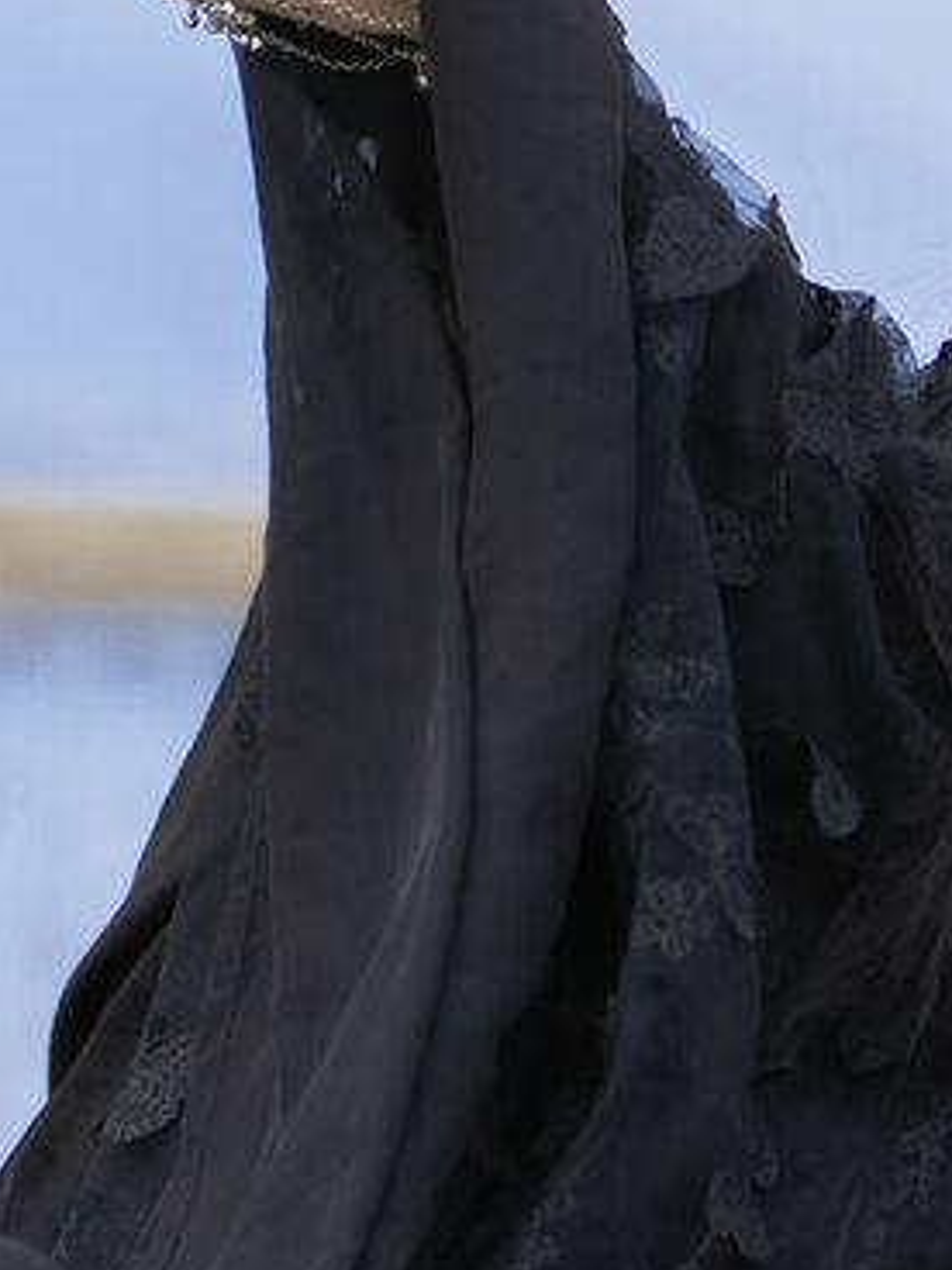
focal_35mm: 288
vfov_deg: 6.9
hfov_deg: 5.2
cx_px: 483
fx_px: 10561
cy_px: 85
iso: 125
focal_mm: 70
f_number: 2.8
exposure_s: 1/800
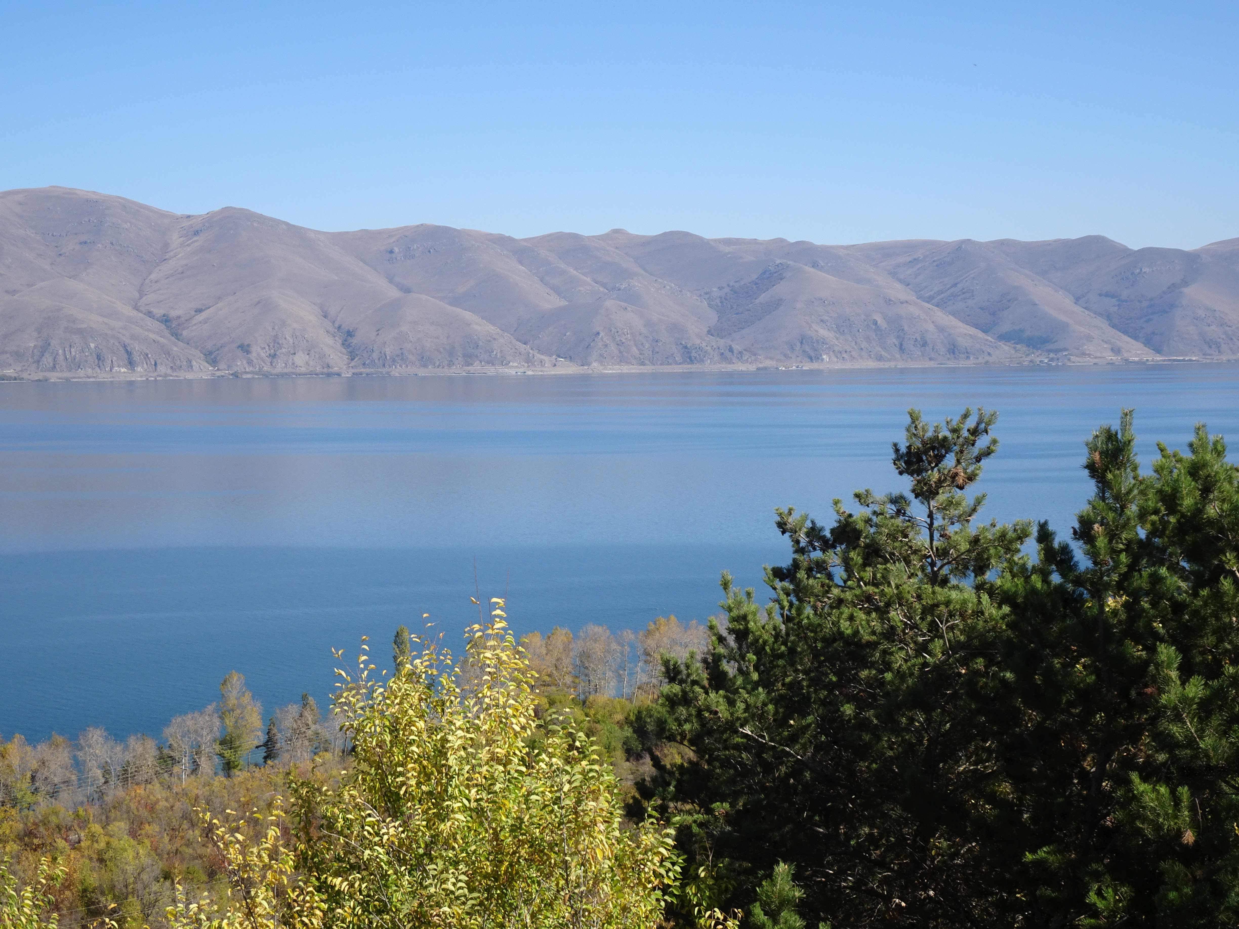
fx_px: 2076
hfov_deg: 33.2
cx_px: 620
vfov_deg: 25.2
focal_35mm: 58
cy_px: 464
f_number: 4.5
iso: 80
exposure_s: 1/500
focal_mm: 9.87
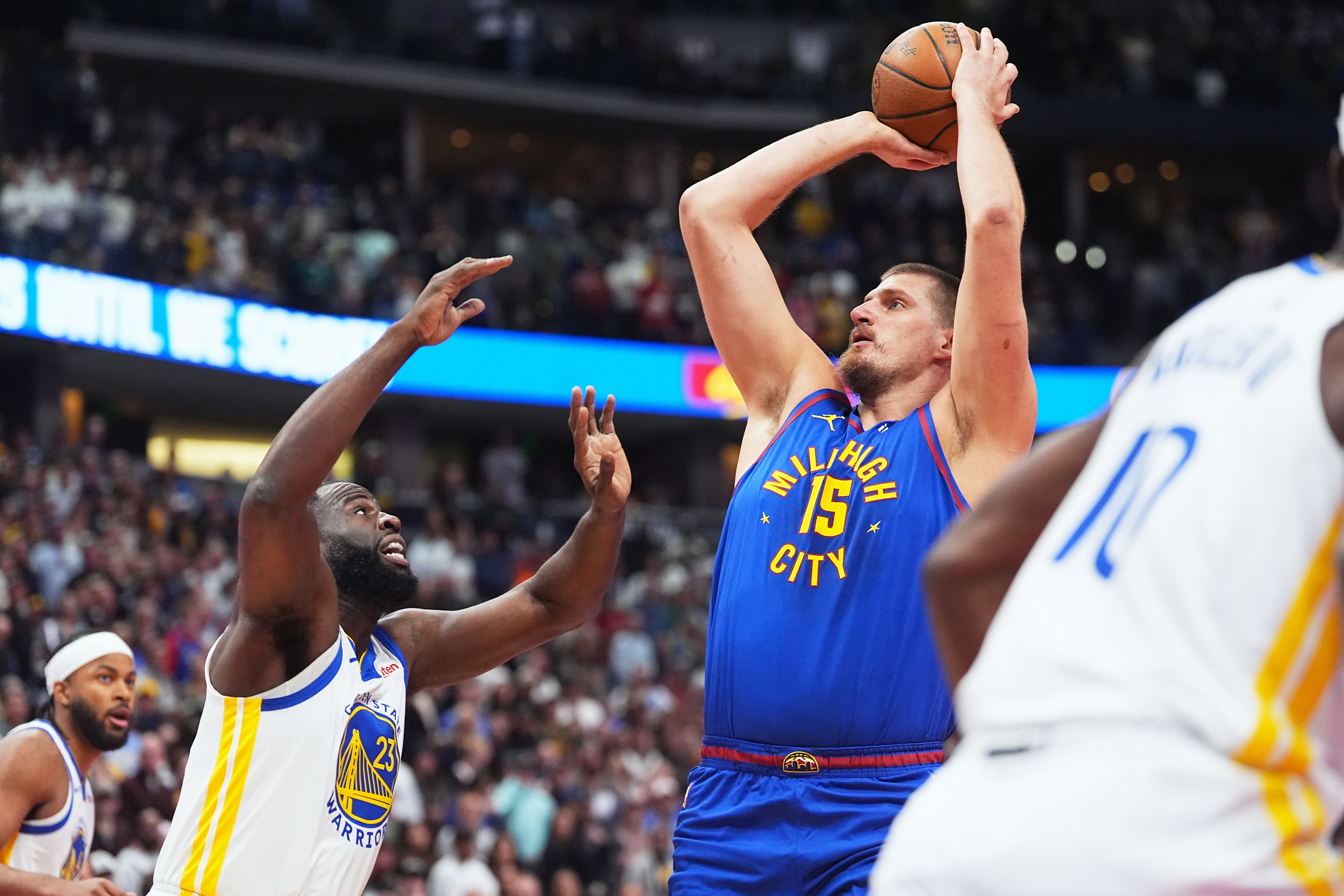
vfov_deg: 11.6
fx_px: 4405
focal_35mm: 118
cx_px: 672
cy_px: 448
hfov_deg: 17.3
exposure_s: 1/2000
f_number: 3.2
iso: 5000
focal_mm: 118
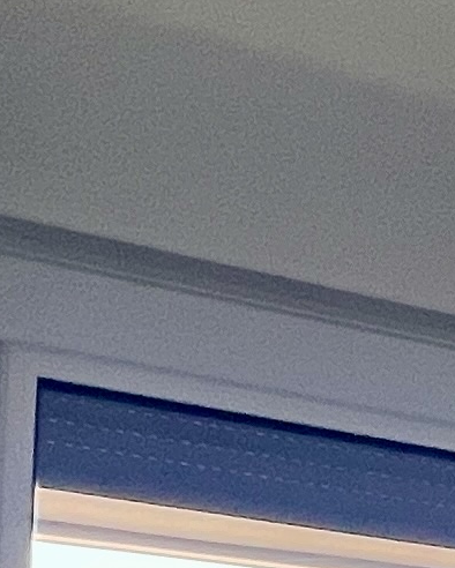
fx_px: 1750
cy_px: 882
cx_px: 1374
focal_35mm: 104
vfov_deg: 16.6
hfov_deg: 10.4
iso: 100
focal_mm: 1.57
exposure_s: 1/99
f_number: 1.8
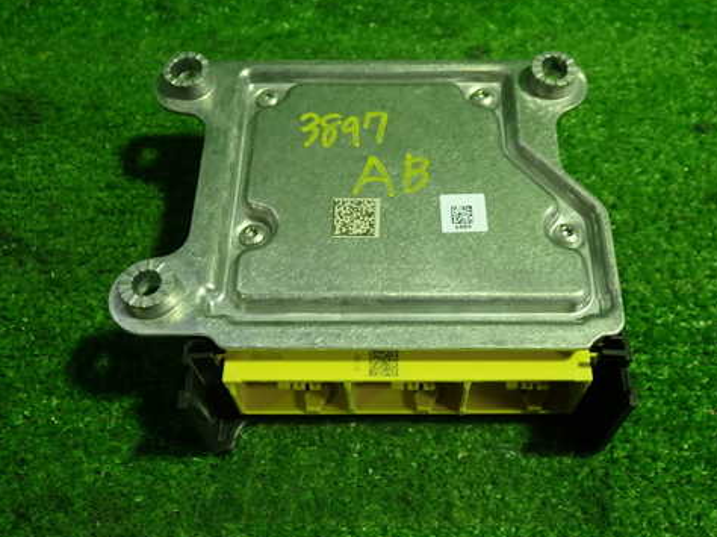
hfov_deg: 48.9
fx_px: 787
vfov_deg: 37.7
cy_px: 259
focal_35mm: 38
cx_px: 405
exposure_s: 1/50
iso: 200
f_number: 2.3
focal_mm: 5.4
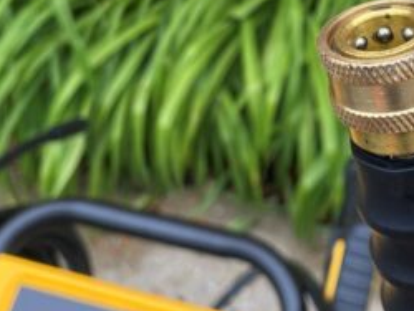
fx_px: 670
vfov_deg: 25.3
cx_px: 328
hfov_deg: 33.4
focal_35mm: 56
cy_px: 30
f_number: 1.8
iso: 32
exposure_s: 1/431
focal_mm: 4.25
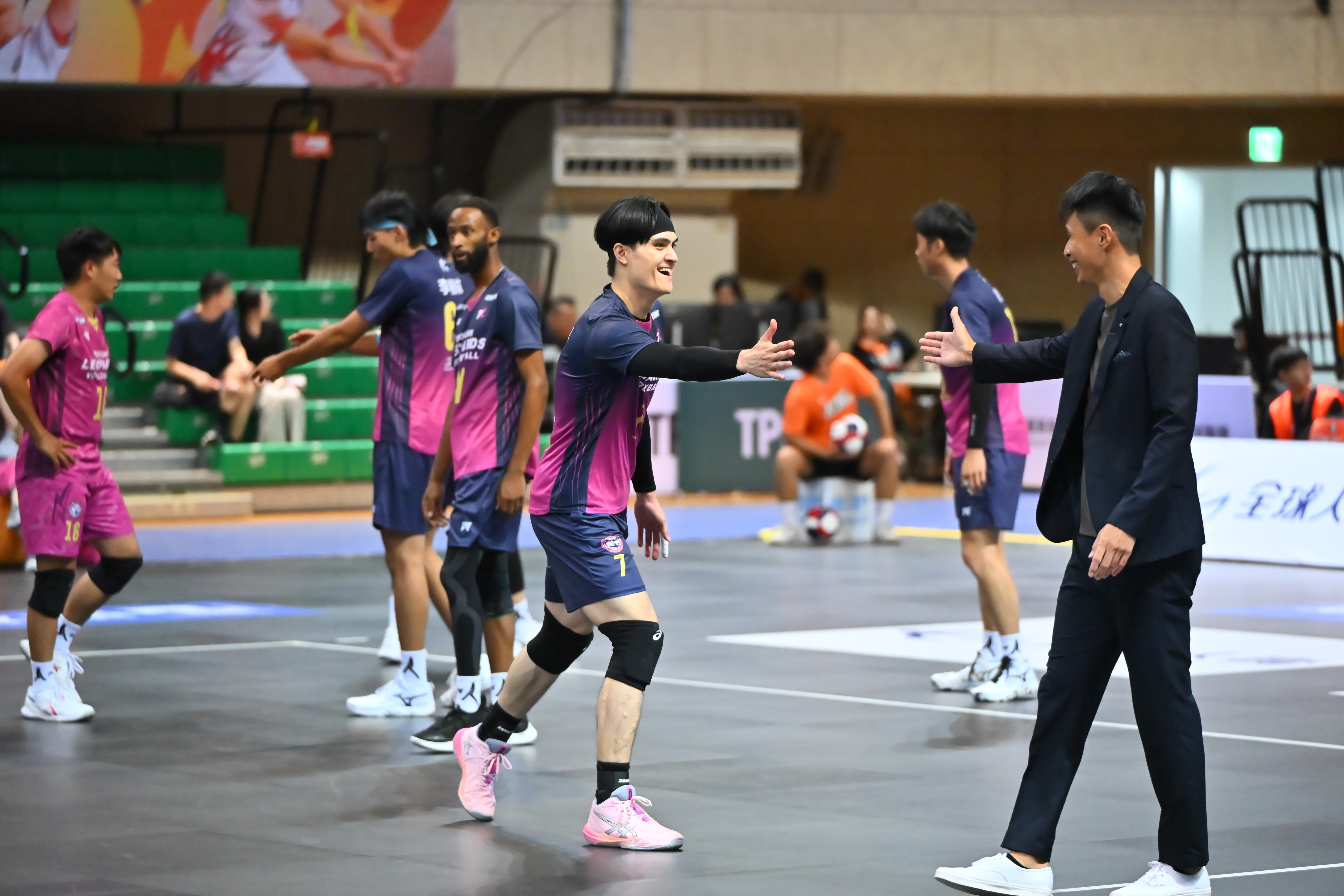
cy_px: 448
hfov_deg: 14.2
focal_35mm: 145
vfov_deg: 9.5
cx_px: 672
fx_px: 5413
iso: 6400
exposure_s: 1/2436
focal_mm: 145
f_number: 2.8
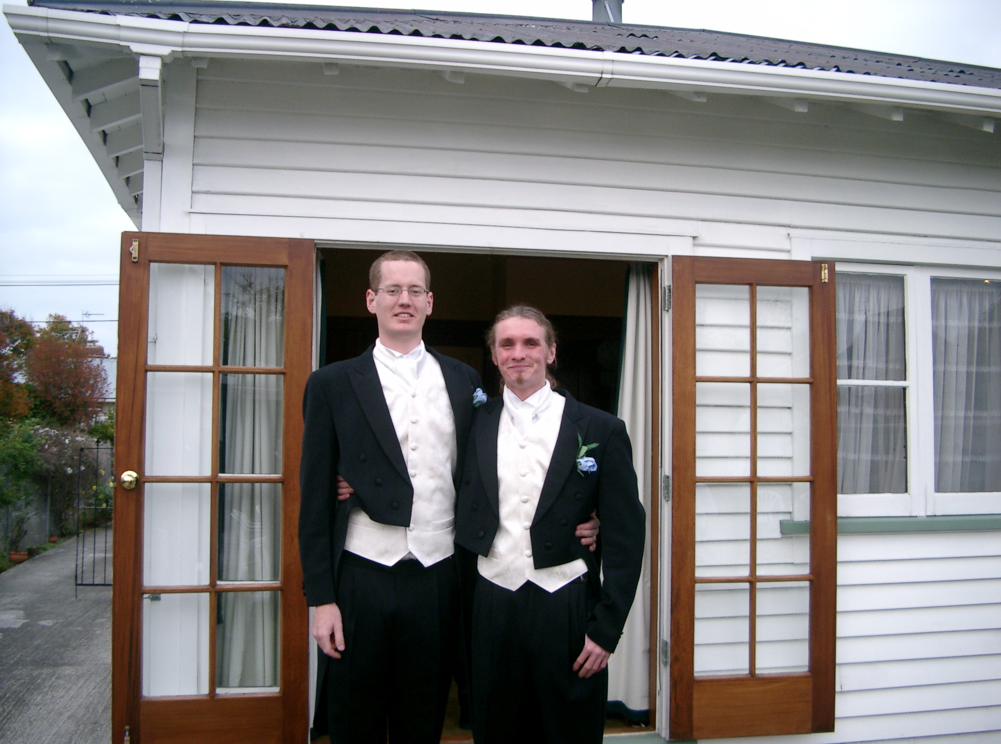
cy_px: 372
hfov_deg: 50.3
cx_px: 500
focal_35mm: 37
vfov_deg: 38.5
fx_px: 1066
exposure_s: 1/500
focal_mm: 7.6
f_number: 2.6
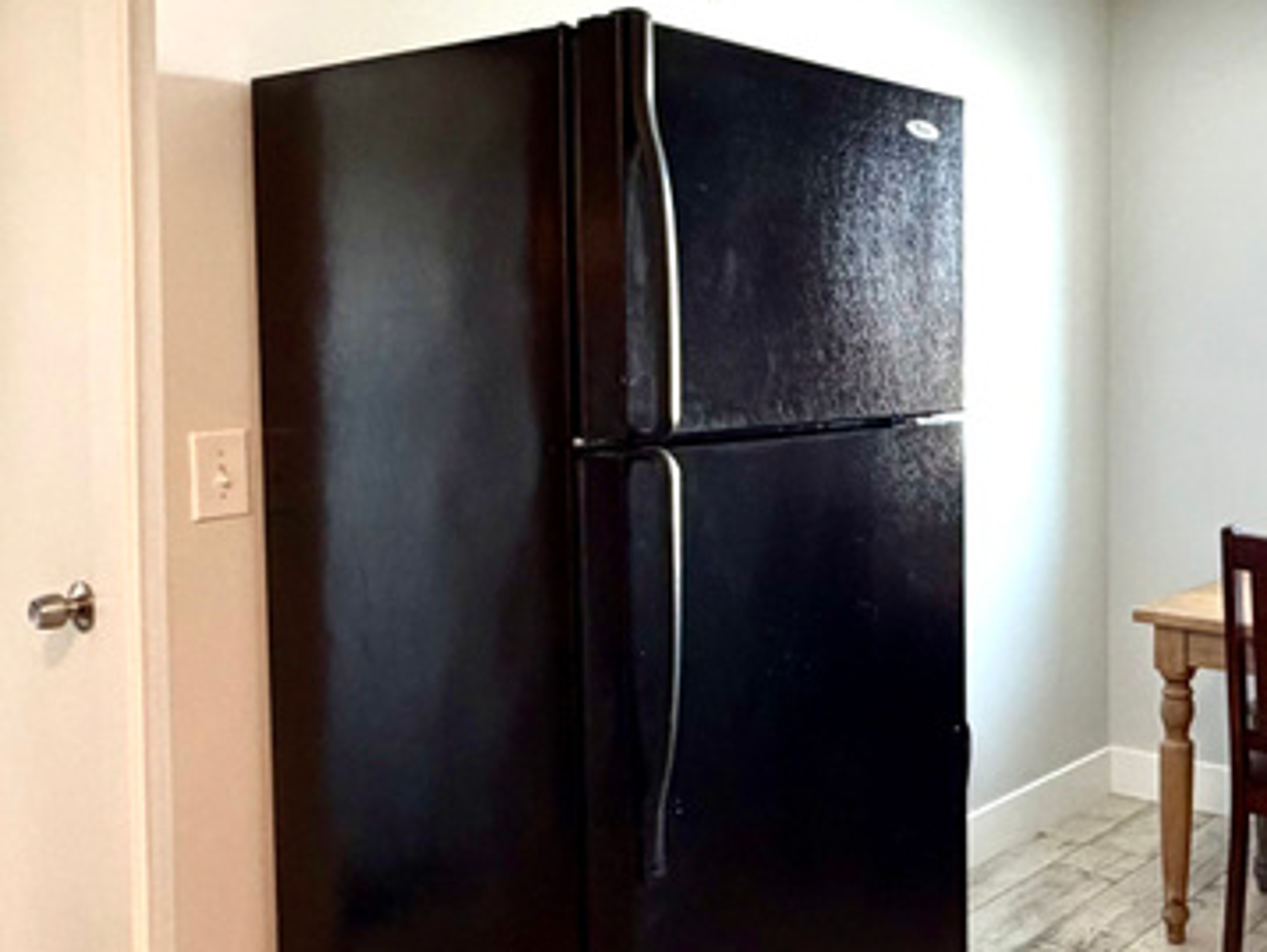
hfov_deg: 44.1
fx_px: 1465
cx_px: 1048
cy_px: 400
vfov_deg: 35.9
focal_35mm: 40
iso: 250
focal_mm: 2.22
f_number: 2.2
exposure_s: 1/121
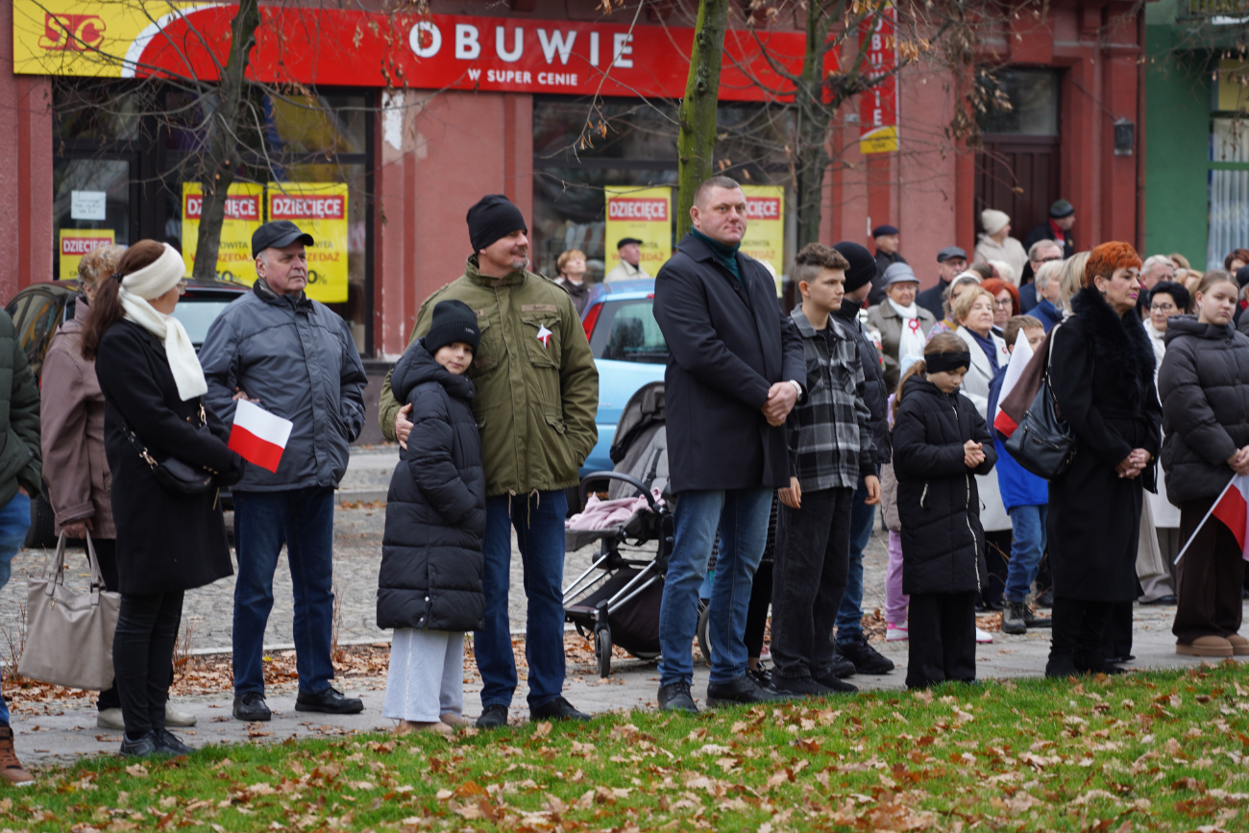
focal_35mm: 105
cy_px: 416
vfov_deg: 13.0
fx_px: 3643
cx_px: 624
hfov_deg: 19.5
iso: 200
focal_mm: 105
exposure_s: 1/100
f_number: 4
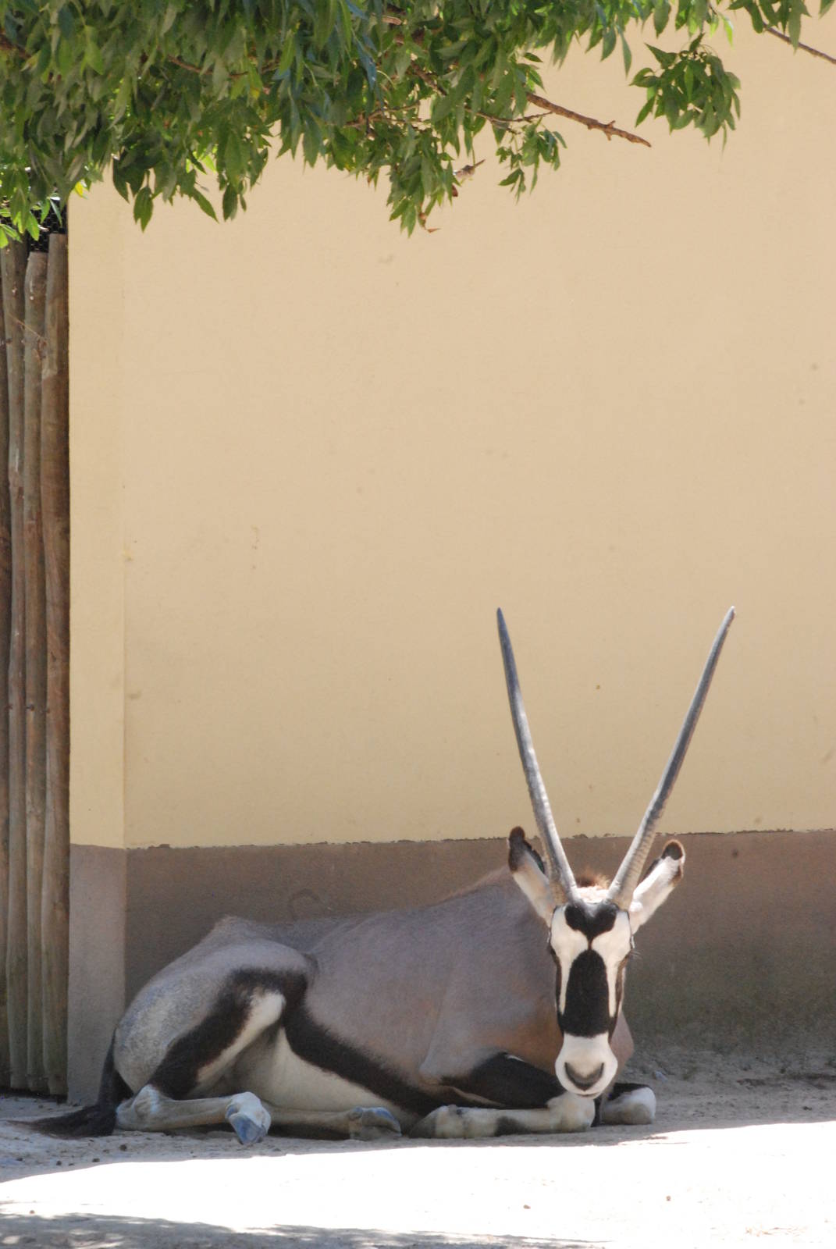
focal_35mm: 292
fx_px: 10159
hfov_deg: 4.7
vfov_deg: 7.0
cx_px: 418
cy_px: 624
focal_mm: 195
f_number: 25
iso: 1600
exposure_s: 1/160
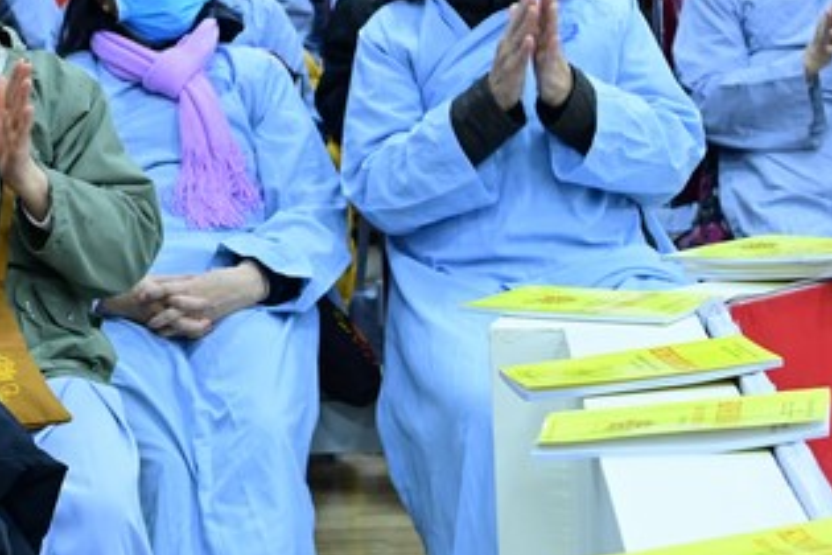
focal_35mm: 134
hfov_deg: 15.1
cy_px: 217
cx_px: 90
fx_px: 3097
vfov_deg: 10.2
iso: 5000
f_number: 6.3
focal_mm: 65
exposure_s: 1/60
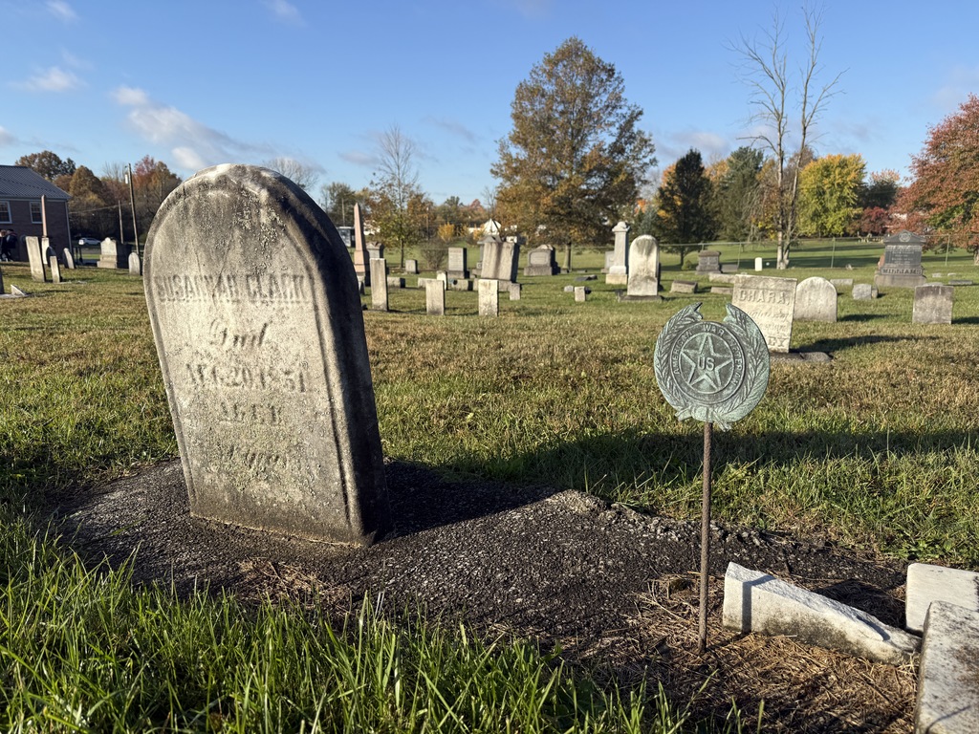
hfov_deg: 71.6
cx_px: 490
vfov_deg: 56.8
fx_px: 679
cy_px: 367
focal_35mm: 24
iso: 80
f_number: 1.78
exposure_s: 1/2907
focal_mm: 6.76
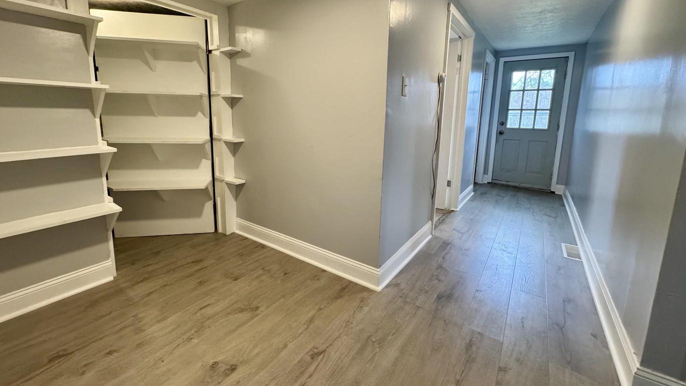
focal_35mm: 16
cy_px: 158
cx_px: 328
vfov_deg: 66.5
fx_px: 291
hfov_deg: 99.3
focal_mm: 2.22
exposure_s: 1/120
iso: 320
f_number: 2.2
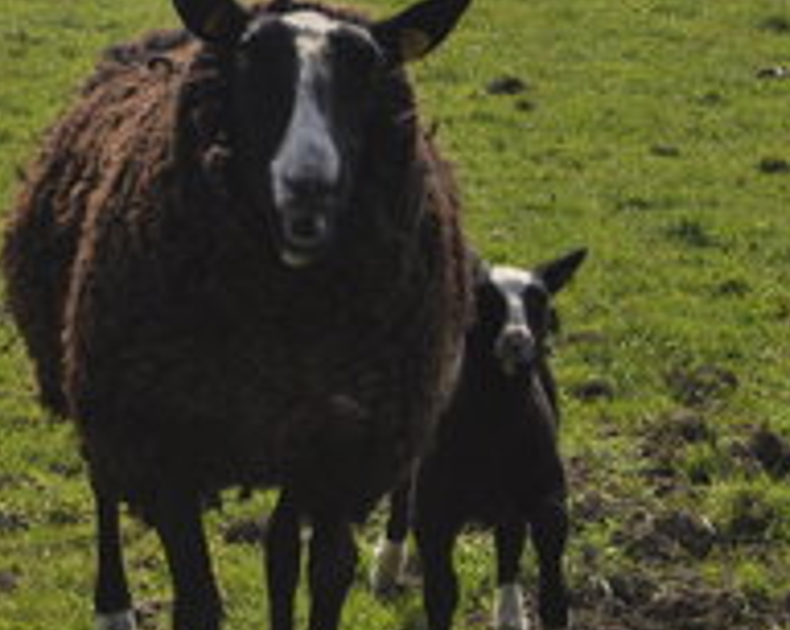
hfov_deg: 8.9
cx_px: 210
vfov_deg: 7.1
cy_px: 136
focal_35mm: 216
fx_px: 5050
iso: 400
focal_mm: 55
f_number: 9
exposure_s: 1/320
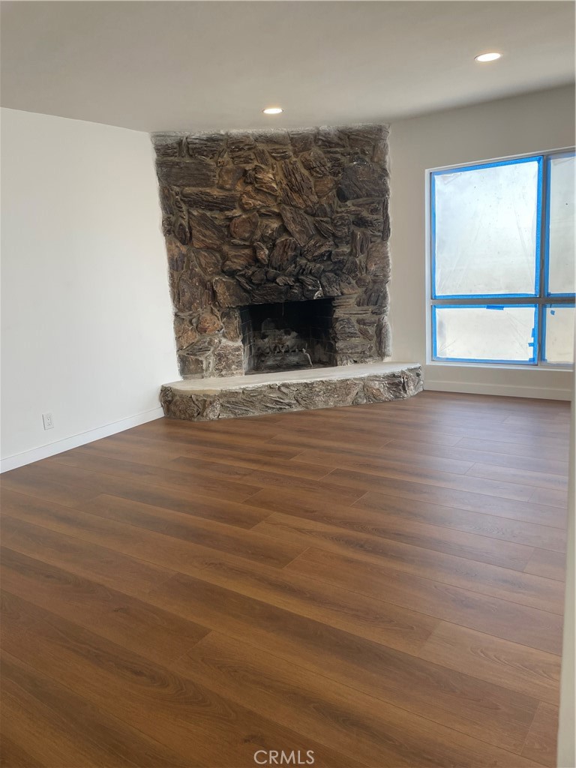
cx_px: 288
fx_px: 577
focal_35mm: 26
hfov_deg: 53.1
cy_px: 384
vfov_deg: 67.3
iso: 40
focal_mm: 4.2
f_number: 1.6
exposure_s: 1/121
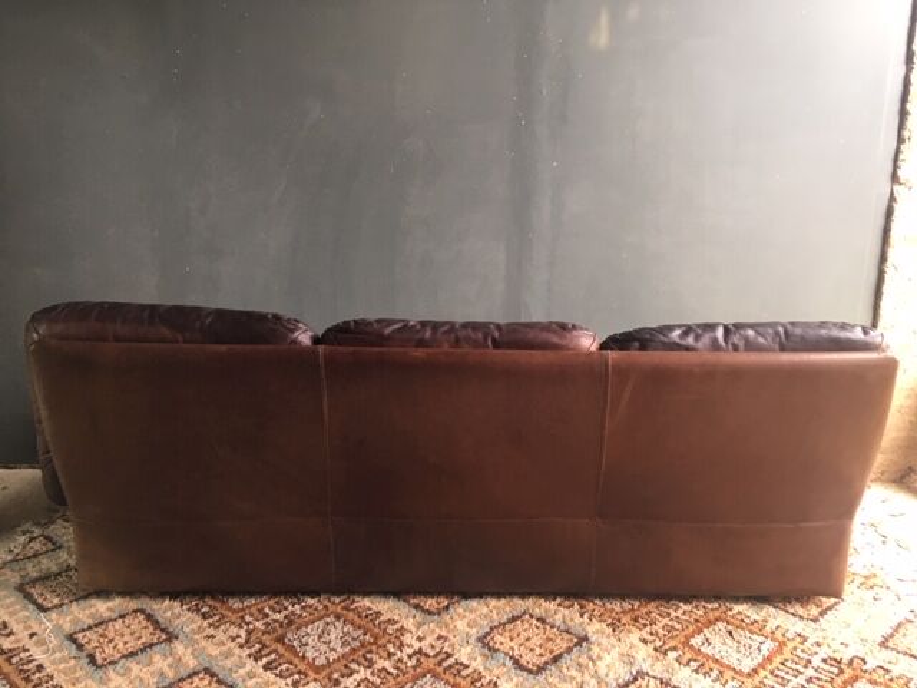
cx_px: 458
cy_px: 344
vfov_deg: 48.2
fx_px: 768
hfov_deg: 61.7
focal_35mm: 29
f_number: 2.2
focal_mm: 4.15
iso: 50
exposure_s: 1/33
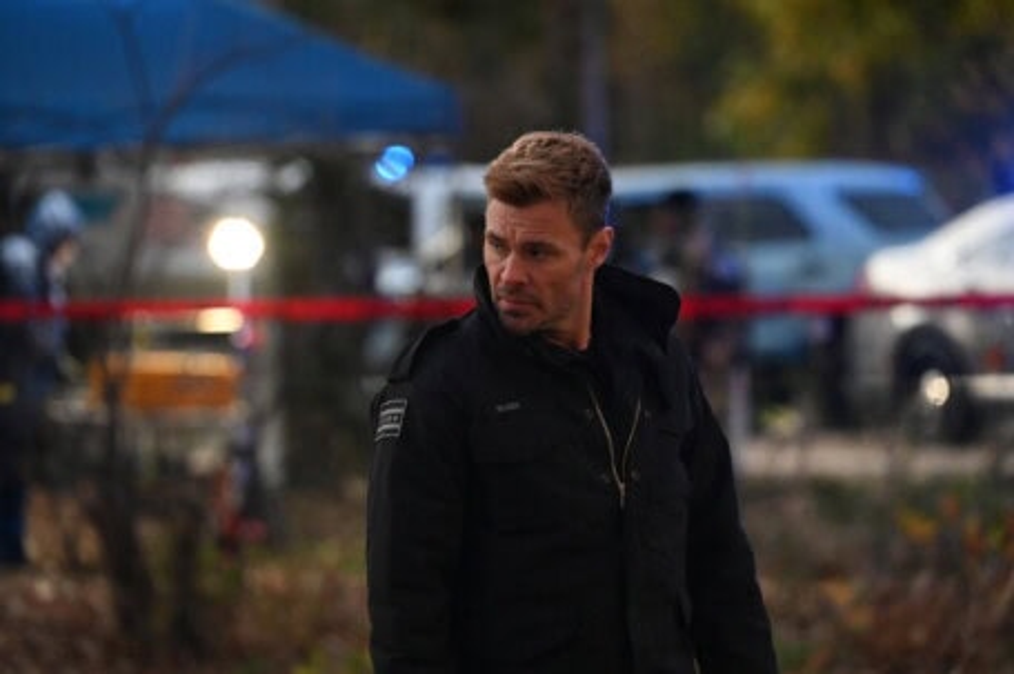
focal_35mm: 200
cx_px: 507
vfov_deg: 6.9
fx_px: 5627
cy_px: 337
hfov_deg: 10.3
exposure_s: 1/200
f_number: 3.5
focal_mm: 200
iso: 6400
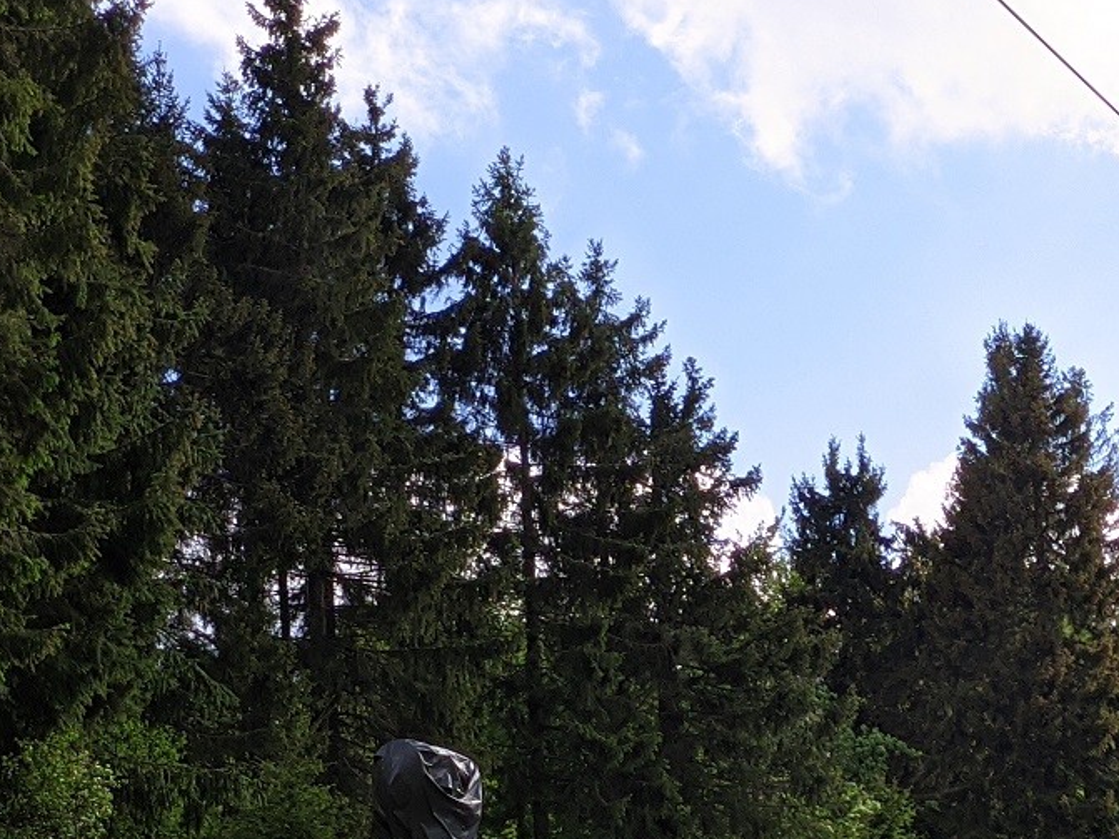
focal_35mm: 161
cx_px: 1374
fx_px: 5204
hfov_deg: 12.0
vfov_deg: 9.1
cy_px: 1126
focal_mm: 6.22
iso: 98
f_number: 2.2
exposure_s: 1/581
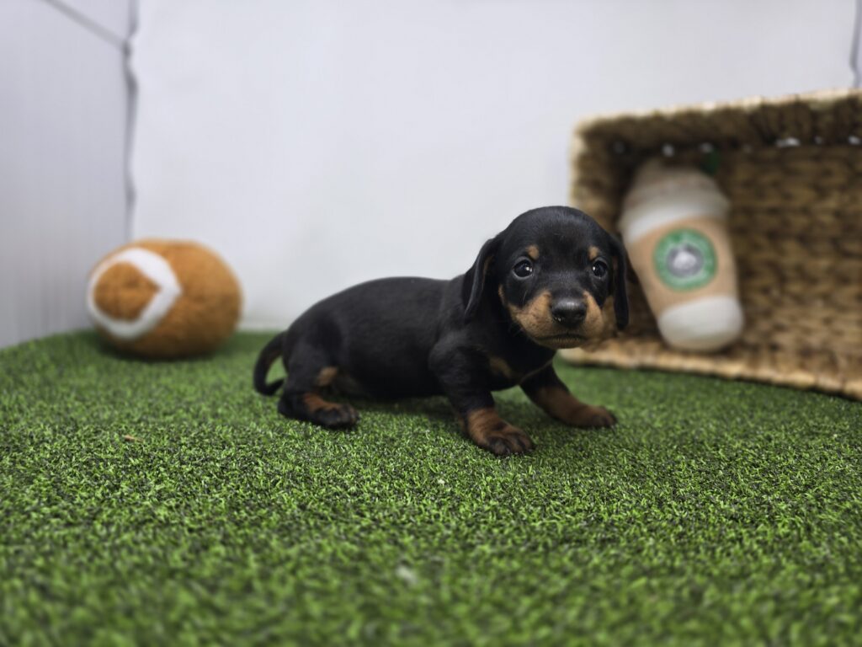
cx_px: 431
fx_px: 573
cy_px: 324
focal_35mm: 23
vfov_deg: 58.9
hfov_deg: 73.9
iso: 50
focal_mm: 6.3
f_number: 1.7
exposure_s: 1/120
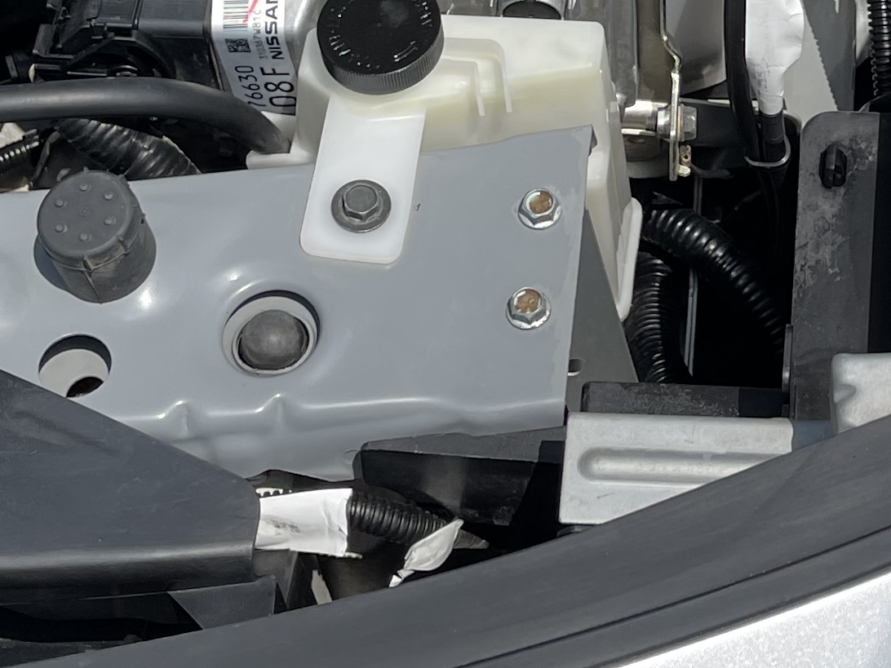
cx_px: 692
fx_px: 2471
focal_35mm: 96
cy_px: -201
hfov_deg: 20.2
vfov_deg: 14.7
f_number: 1.6
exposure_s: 1/3663
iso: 32
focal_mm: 5.1
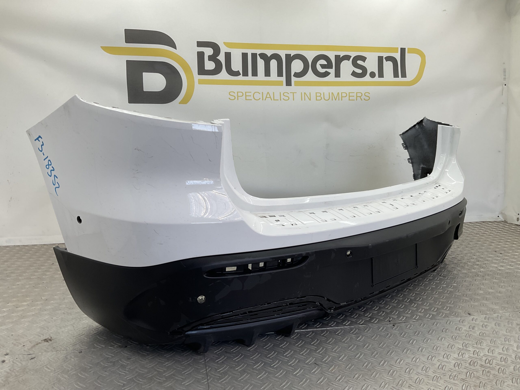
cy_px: 195
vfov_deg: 48.2
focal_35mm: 29
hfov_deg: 61.7
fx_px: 436
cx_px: 260
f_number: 1.8
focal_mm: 3
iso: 16
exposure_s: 1/141
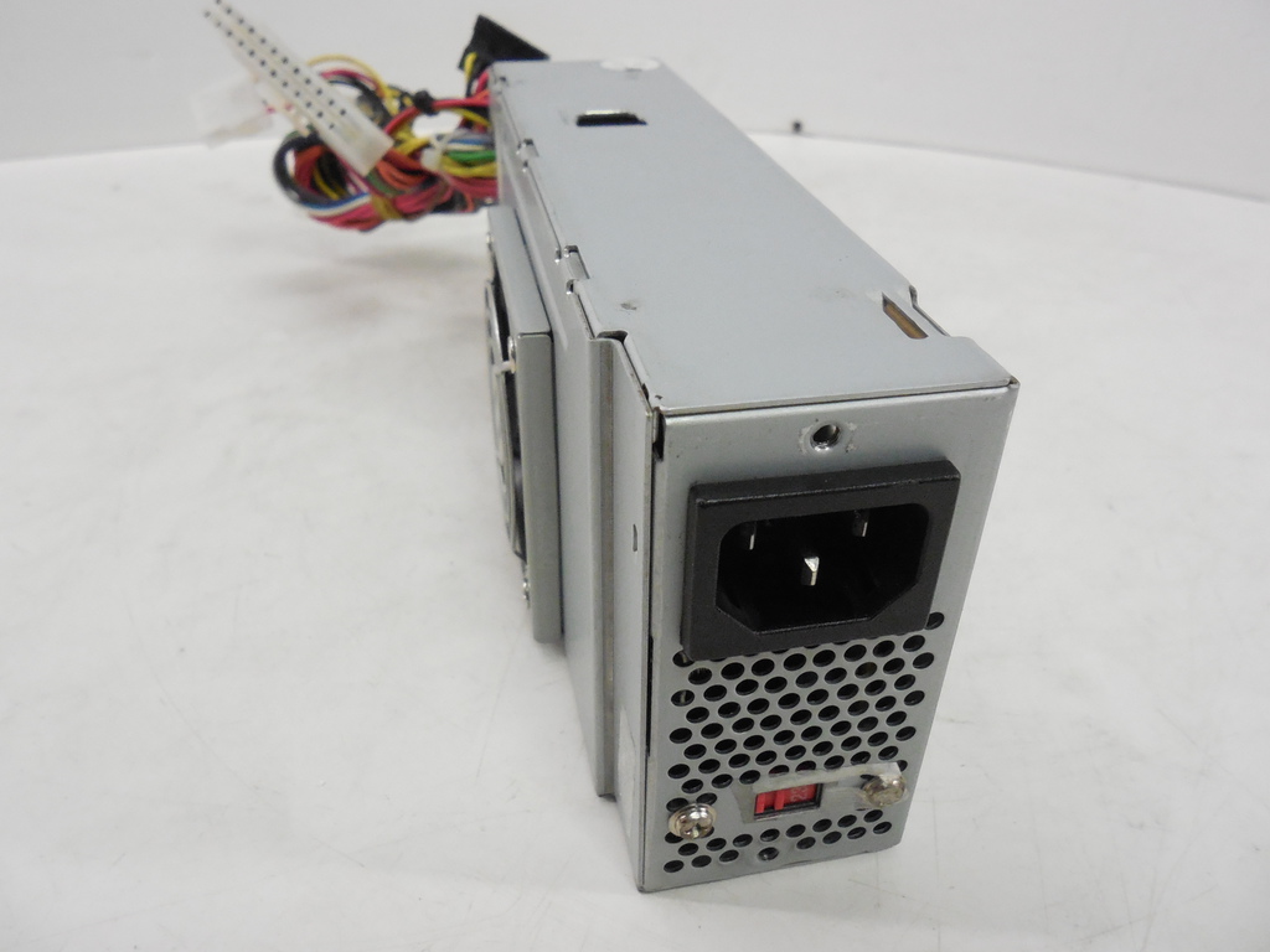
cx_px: 635
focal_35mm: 26
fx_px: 954
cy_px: 476
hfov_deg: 67.3
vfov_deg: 53.1
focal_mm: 4.6
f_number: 3.5
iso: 800
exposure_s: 1/160
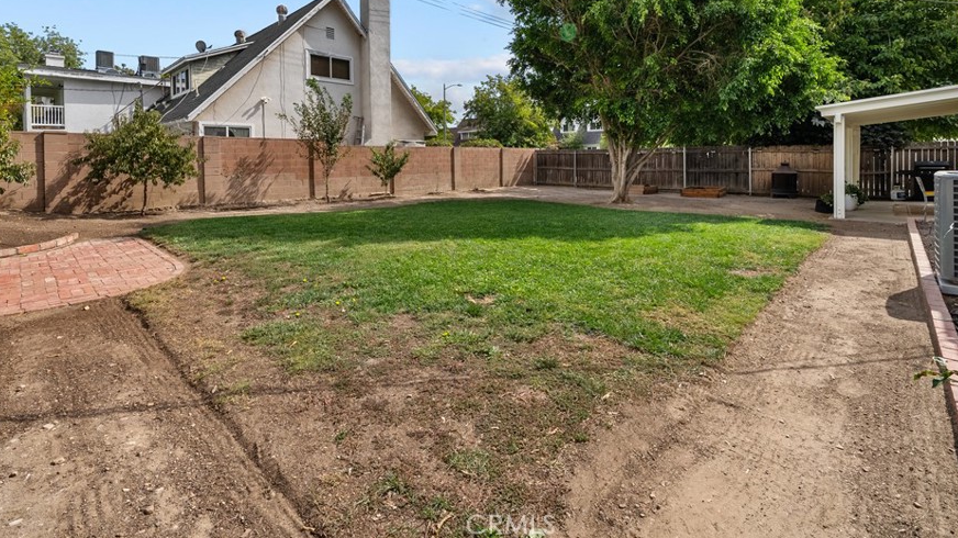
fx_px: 406
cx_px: 459
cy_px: 165
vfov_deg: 64.7
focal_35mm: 16
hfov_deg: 99.3
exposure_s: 1/320
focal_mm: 13
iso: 100
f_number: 9
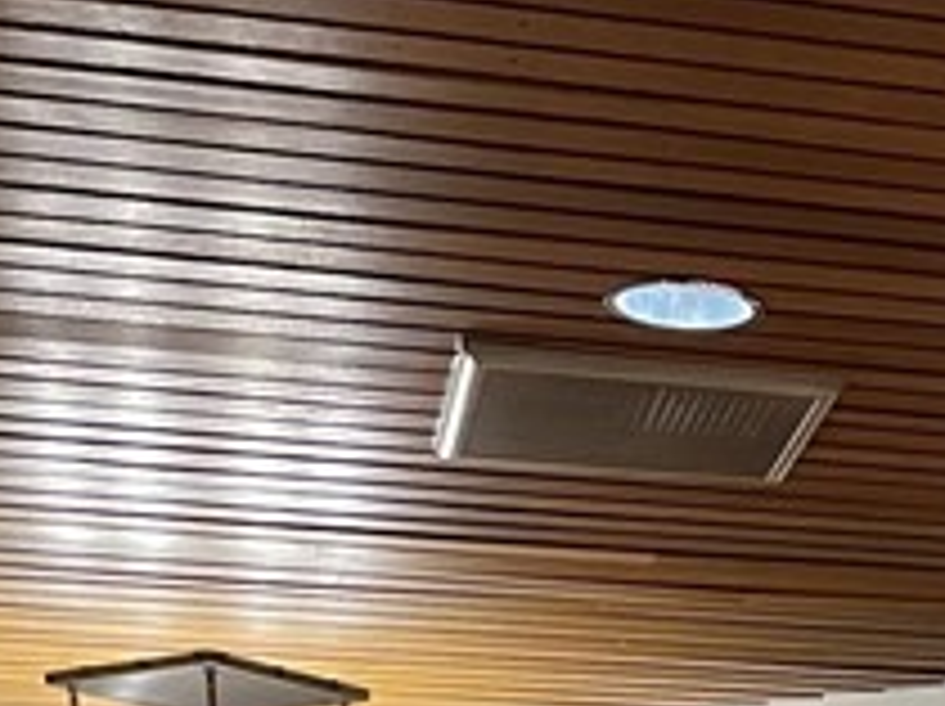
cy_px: 1551
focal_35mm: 127
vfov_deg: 10.4
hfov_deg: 14.5
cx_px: 1418
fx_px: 3463
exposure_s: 1/60
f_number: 1.6
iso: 400
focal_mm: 5.1
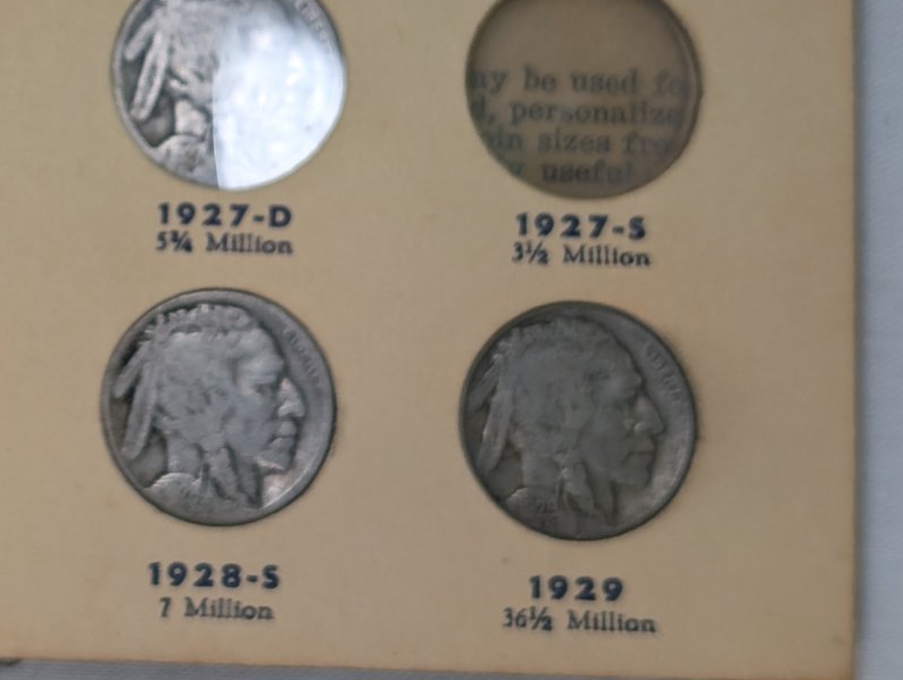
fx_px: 2430
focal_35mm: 93
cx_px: 128
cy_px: 130
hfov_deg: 20.7
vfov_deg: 15.8
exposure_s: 1/151
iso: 21
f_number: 1.68
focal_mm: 6.9
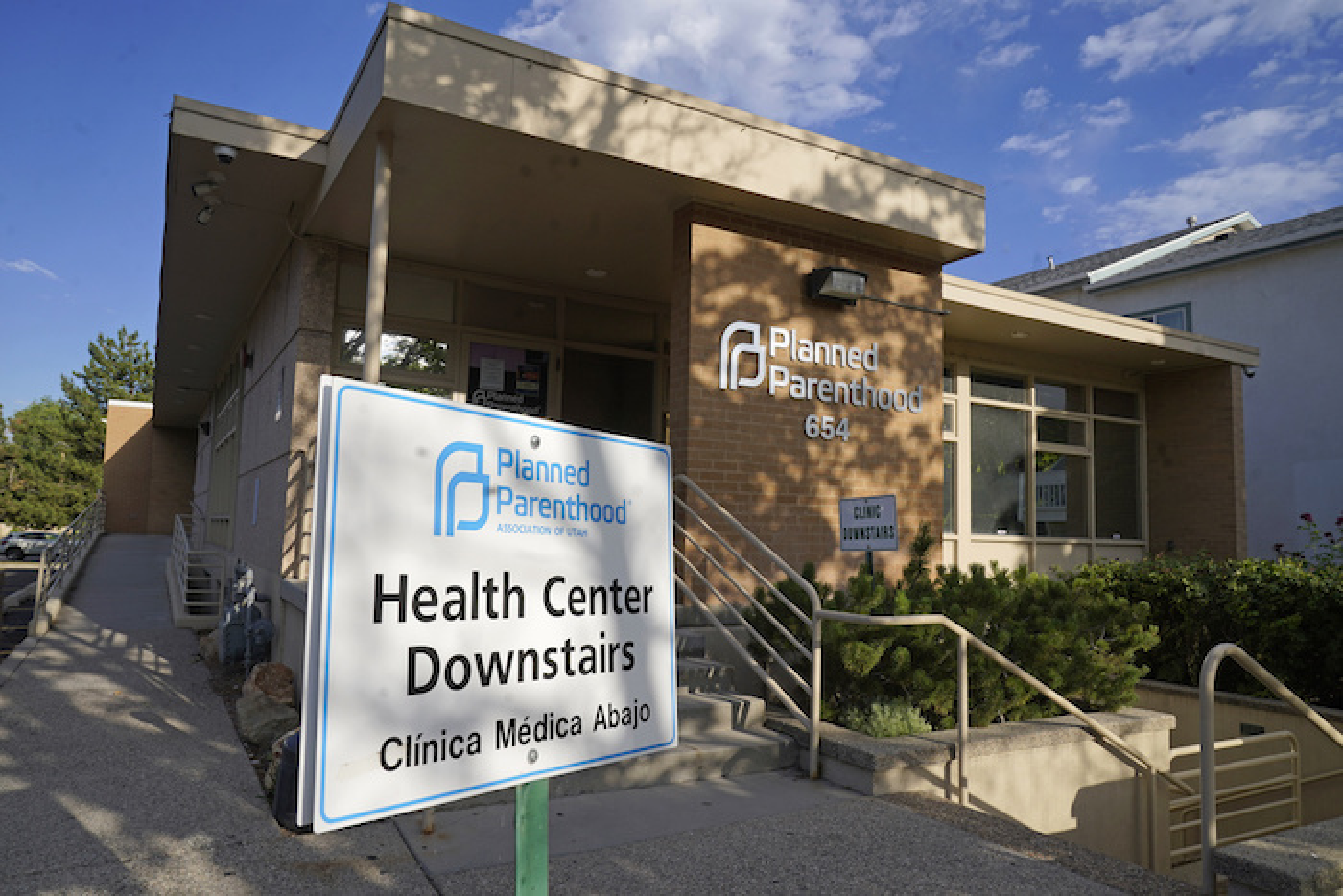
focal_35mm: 24
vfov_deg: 53.2
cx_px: 672
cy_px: 448
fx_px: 895
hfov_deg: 73.7
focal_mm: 24
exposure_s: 1/160
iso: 100
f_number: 11
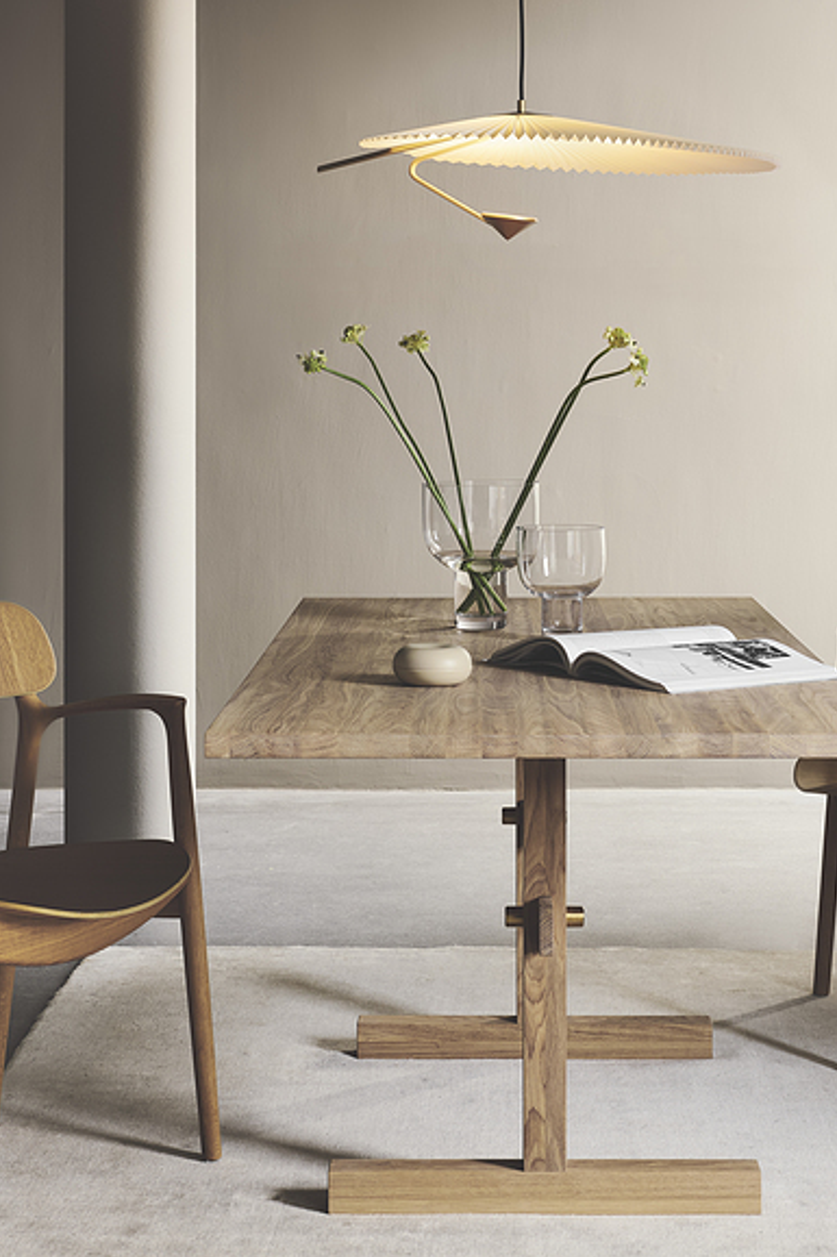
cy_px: 343
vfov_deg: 26.7
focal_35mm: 75
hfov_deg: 18.2
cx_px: 489
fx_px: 2617
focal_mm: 50
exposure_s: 2.5
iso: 160
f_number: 8
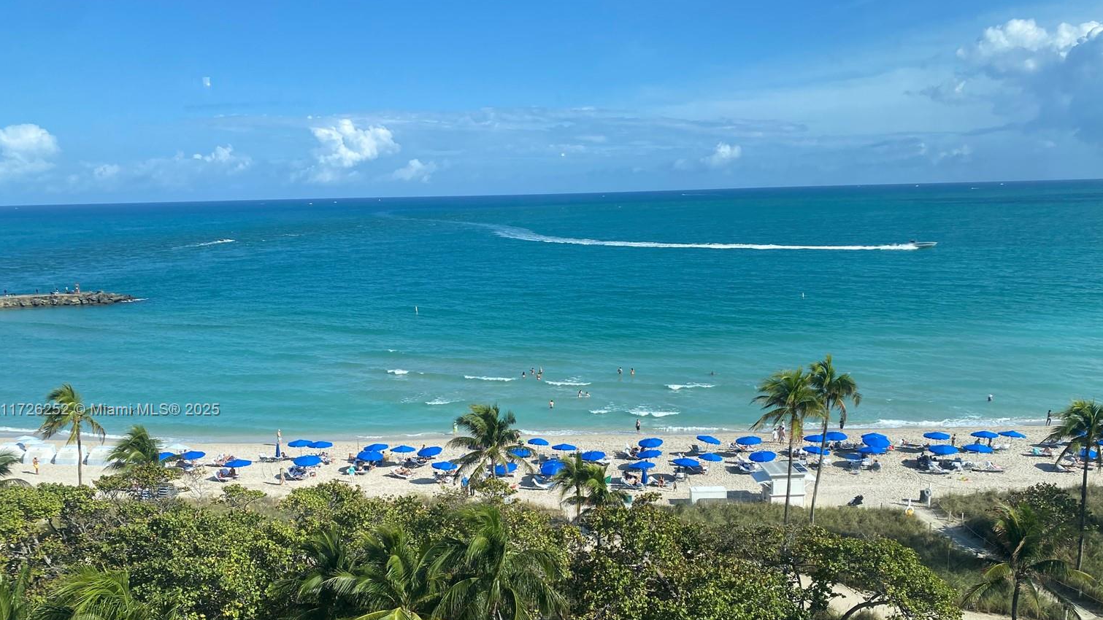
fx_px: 877
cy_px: 411
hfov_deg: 64.3
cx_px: 570
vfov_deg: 38.5
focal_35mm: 30
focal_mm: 4.25
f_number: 1.8
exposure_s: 1/1147
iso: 32
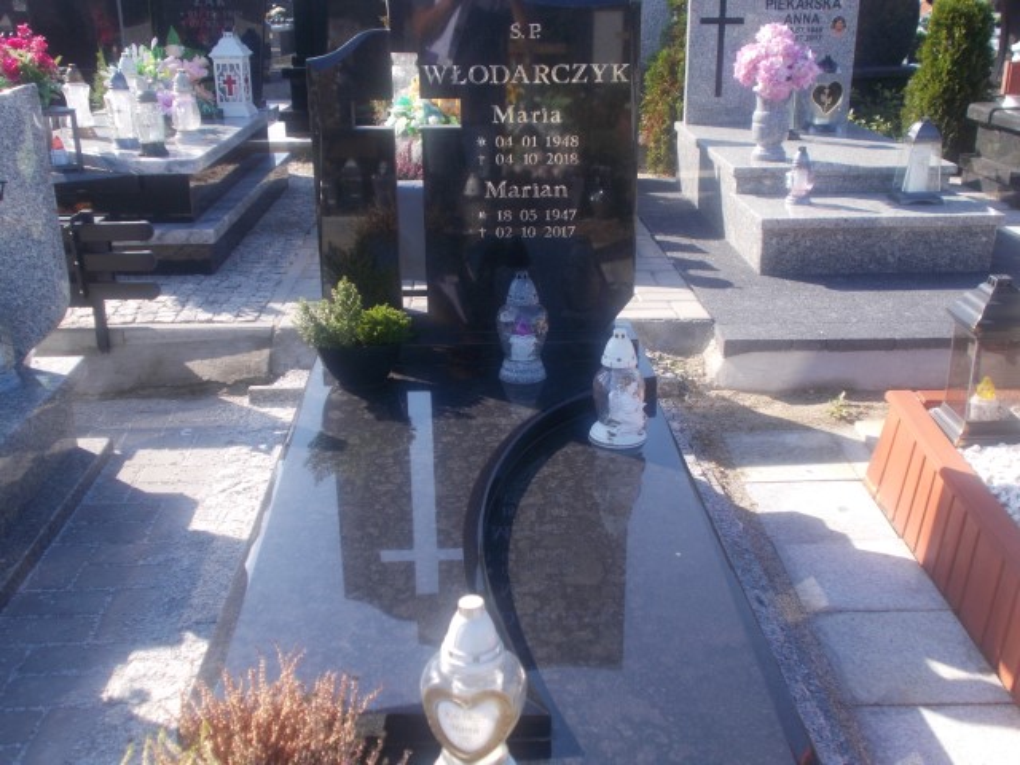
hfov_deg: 47.9
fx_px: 1149
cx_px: 510
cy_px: 382
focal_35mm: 39
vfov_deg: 36.8
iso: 80
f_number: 3.9
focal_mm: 6.9
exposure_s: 1/250
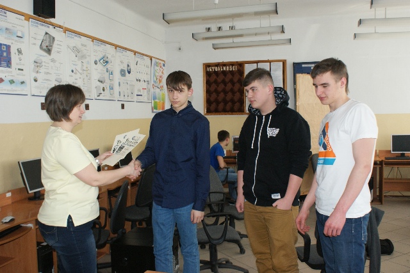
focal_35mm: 36
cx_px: 205
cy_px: 136
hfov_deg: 53.1
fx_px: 410
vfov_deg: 36.9
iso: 400
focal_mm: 24
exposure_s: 1/60
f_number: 5.6
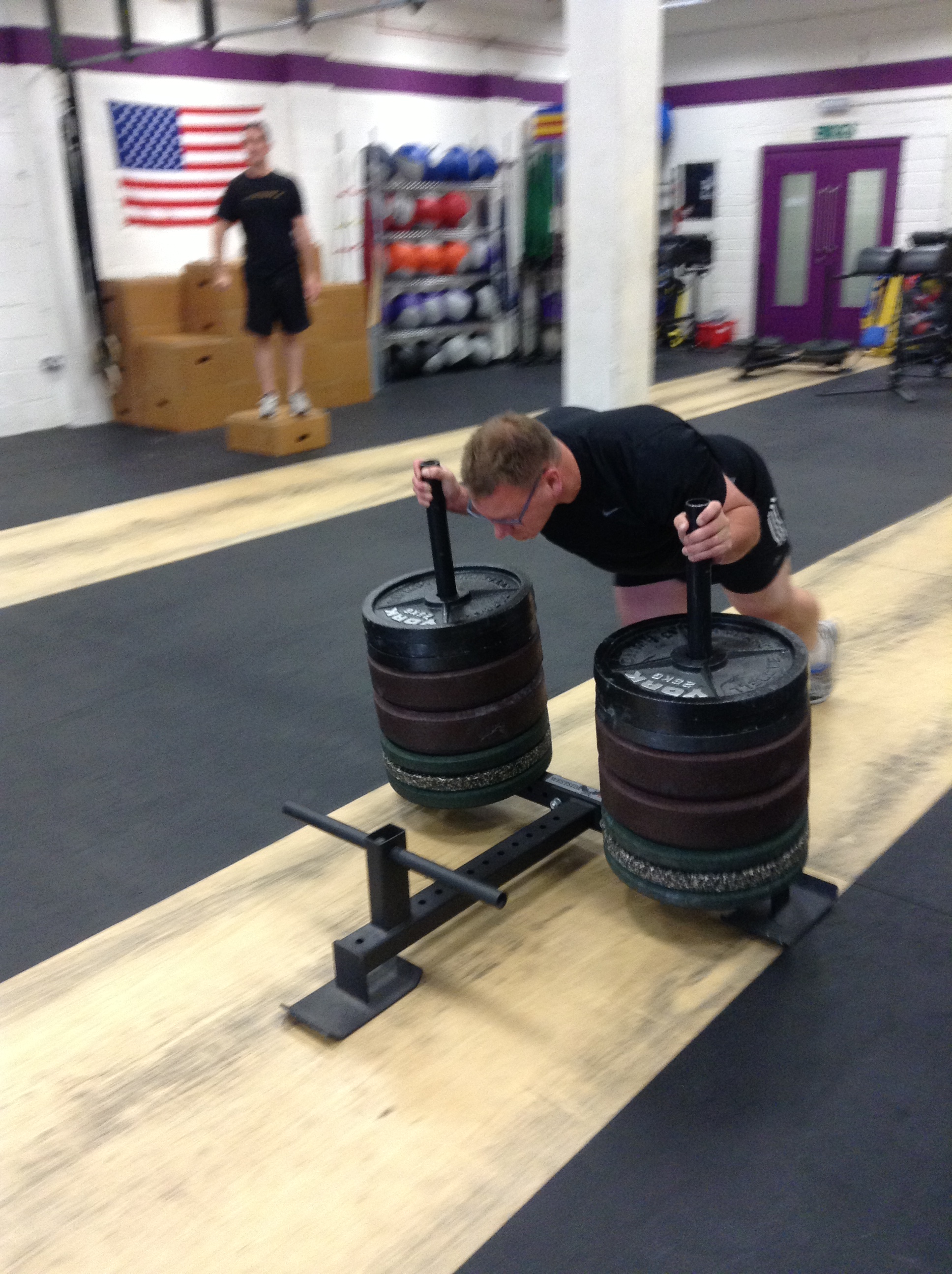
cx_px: 476
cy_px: 637
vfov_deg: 55.4
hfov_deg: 42.8
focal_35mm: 33
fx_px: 1213
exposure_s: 1/25
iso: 125
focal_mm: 3.3
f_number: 2.4
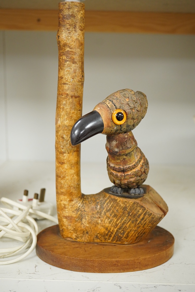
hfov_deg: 29.9
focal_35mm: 45
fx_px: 366
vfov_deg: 43.6
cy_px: 146
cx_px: 98
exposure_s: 1/160
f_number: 6.3
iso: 2500
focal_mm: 30
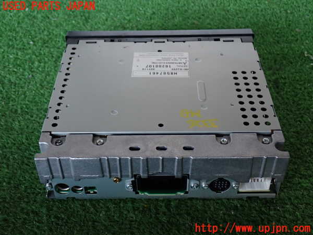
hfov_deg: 40.4
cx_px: 156
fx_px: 425
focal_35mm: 47
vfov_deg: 30.9
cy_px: 118
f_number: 3.1
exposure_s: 1/50
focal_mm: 8.4
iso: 400
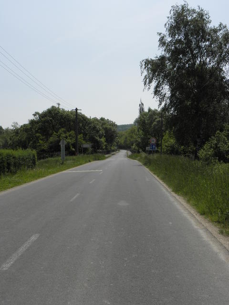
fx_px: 406
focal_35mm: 46
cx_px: 114
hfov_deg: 31.5
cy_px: 152
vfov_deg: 41.2
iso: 64
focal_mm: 8.19
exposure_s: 1/400
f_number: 5.6
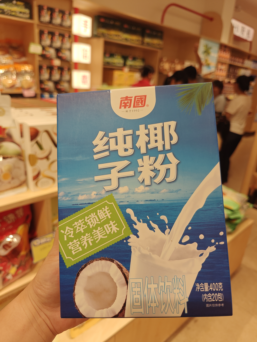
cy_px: 171
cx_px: 128
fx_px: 228
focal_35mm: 23
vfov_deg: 73.9
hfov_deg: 58.9
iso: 50
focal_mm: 6.06
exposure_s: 1/213
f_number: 1.6
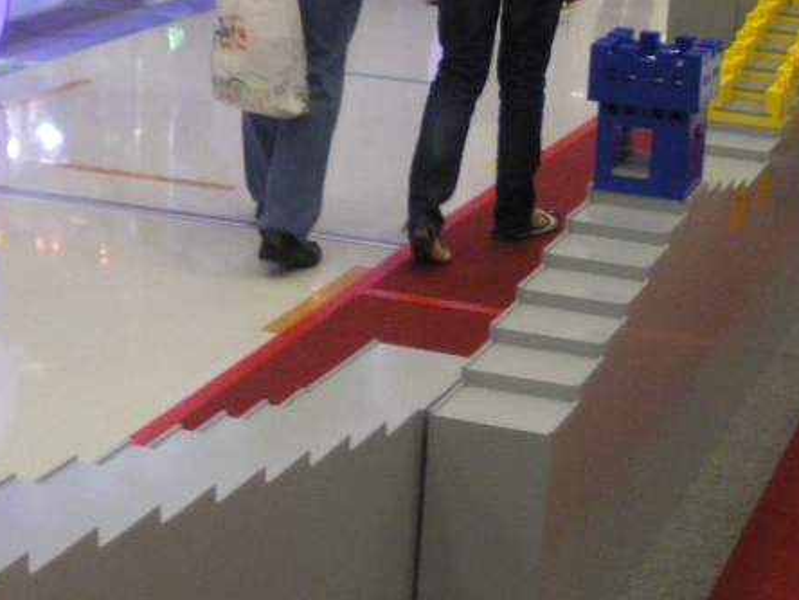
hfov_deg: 23.5
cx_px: 268
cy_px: 342
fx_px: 1916
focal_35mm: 83
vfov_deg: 17.8
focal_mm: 6.3
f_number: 3.5
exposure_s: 1/50
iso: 400
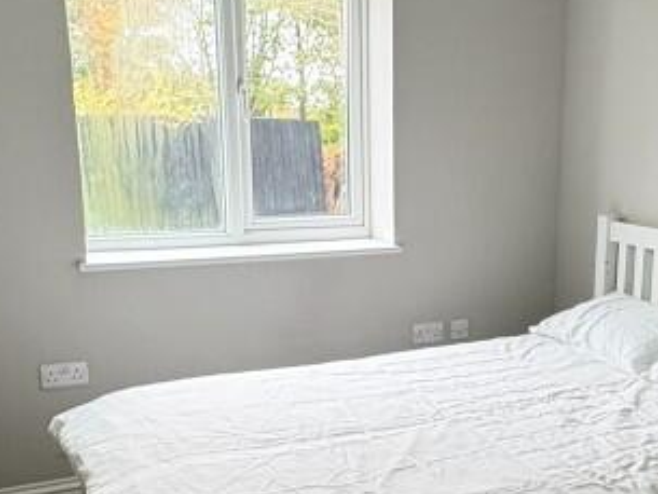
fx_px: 894
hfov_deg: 39.2
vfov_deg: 30.7
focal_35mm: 47
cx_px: 503
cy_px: 330
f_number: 2.2
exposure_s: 1/60
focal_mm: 2.22
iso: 400
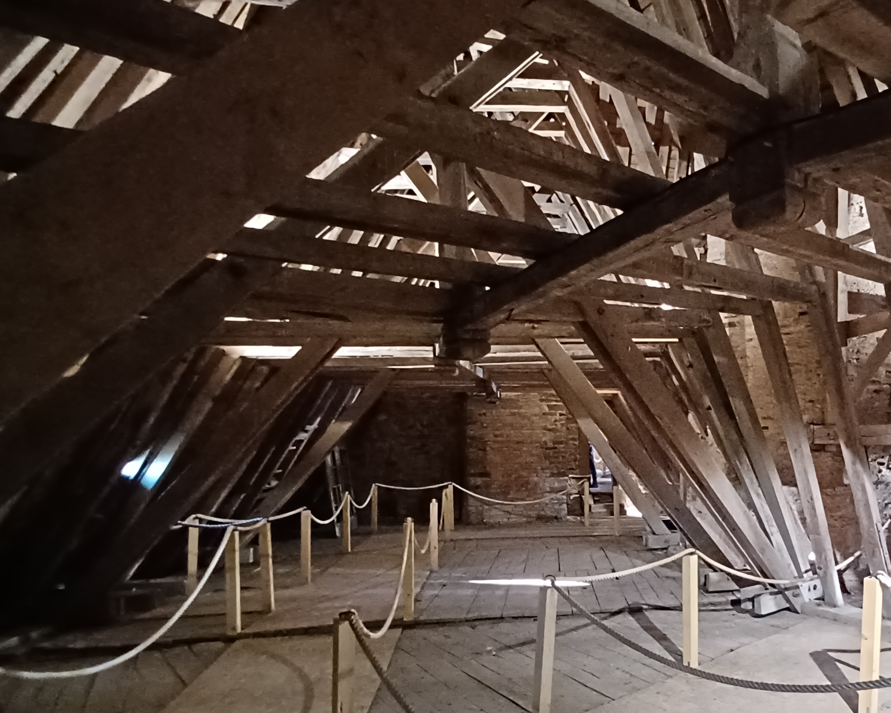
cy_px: 448
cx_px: 657
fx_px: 633
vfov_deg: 58.0
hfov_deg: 66.4
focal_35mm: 24
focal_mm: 1.42
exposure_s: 1/14.3
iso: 800
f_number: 2.2
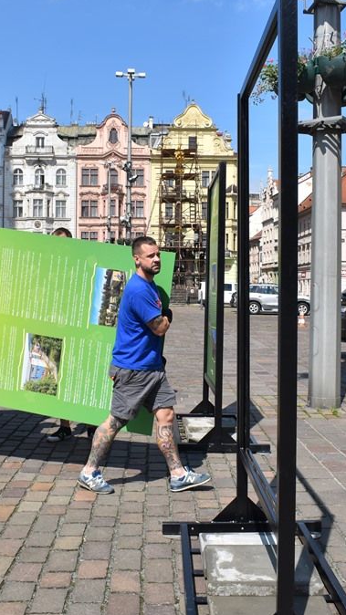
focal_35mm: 43
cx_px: 173
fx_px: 702
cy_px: 309
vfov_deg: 47.4
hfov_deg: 27.7
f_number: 11
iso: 200
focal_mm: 18
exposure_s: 1/500
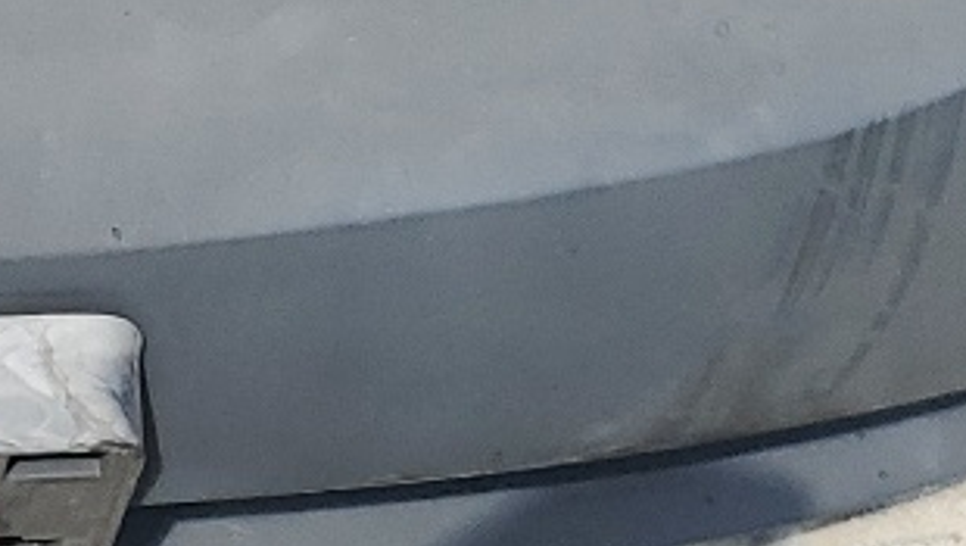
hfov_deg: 13.8
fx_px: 3743
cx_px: -495
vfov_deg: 7.5
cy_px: -958
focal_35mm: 146
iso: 50
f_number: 1.5
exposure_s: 1/2000
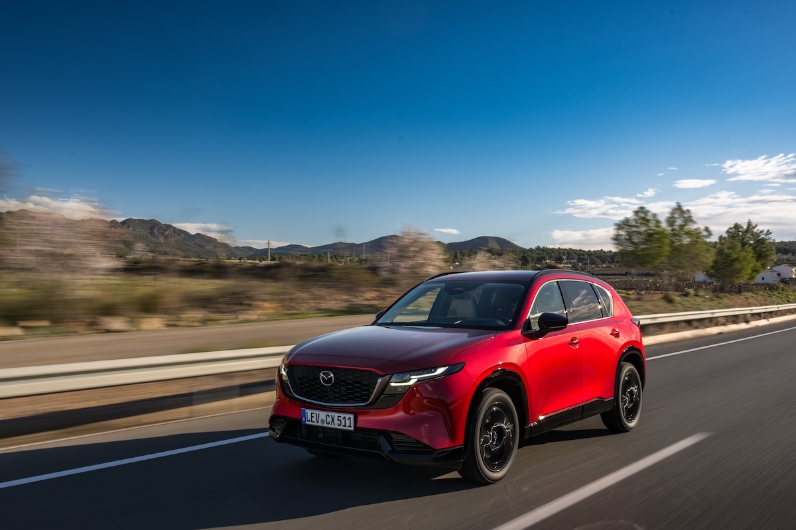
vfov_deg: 41.1
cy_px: 265
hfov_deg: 58.7
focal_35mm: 32
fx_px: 708
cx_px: 398
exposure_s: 1/25
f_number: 11
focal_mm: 32
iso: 40
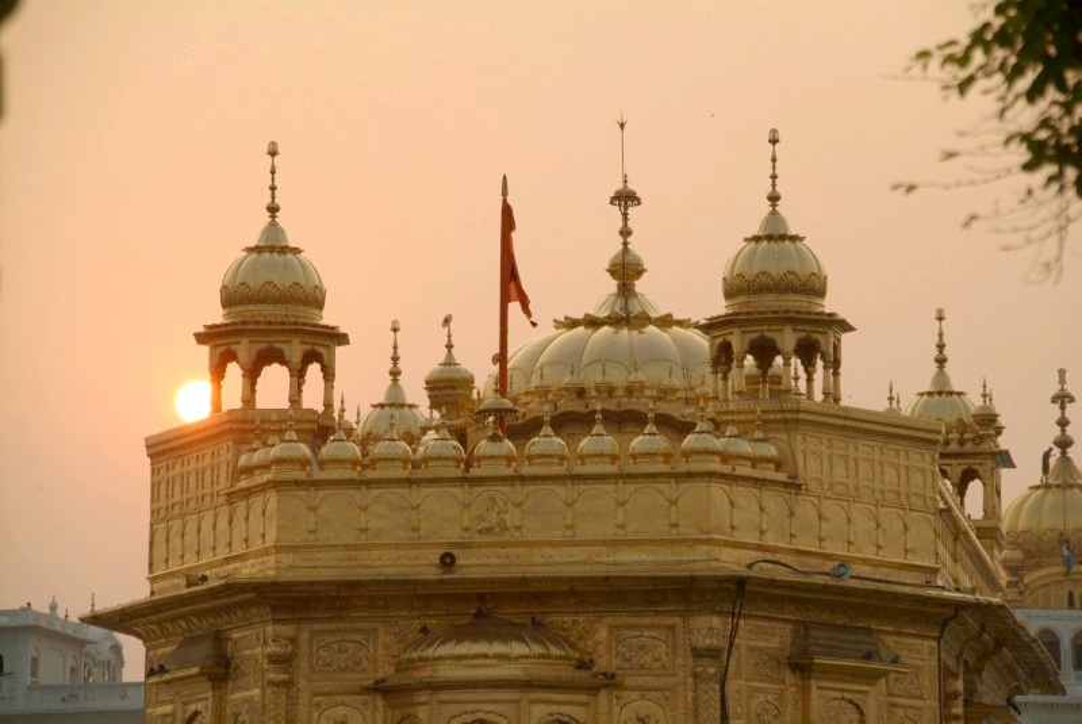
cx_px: 541
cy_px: 362
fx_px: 4302
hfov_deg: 14.3
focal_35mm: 143
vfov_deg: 9.6
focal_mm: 95
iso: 400
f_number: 6.7
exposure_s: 1/750
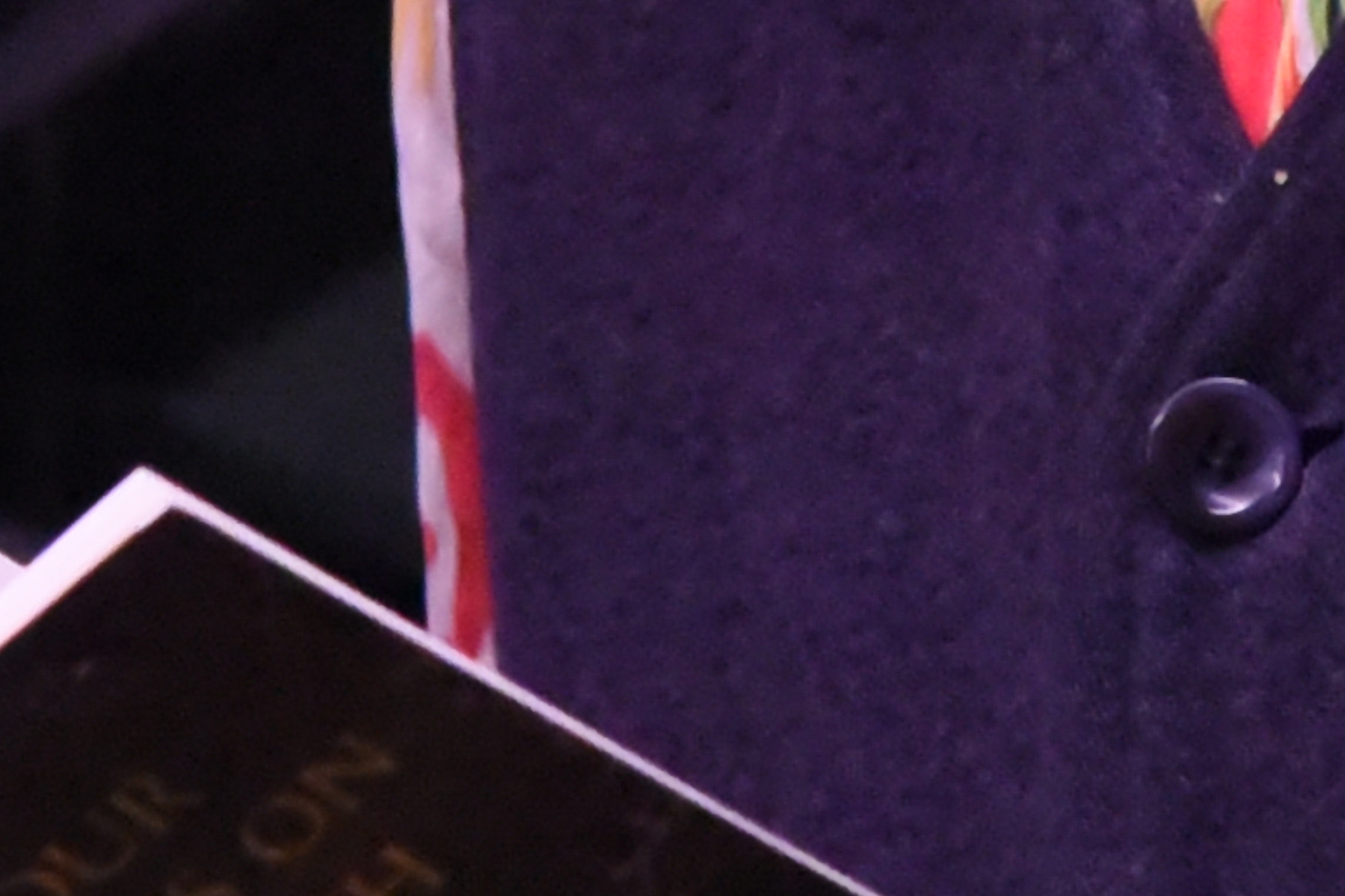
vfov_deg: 1.7
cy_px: -964
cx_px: 447
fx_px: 30553
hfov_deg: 2.5
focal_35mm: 818
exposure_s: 1/200
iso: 12800
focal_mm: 105
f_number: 7.1
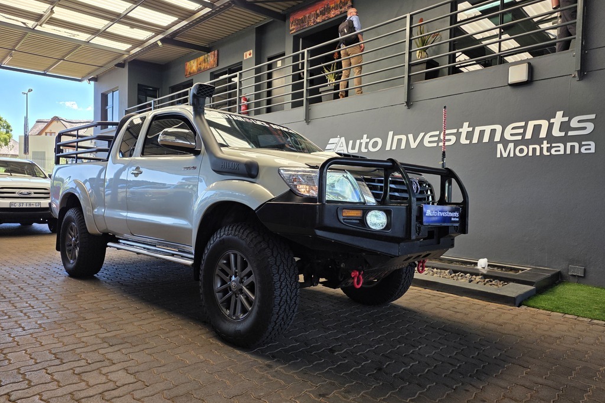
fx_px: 403
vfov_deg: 53.1
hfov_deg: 73.8
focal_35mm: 24
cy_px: 198
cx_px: 303
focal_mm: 6.25
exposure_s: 1/359
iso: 50
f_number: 1.7
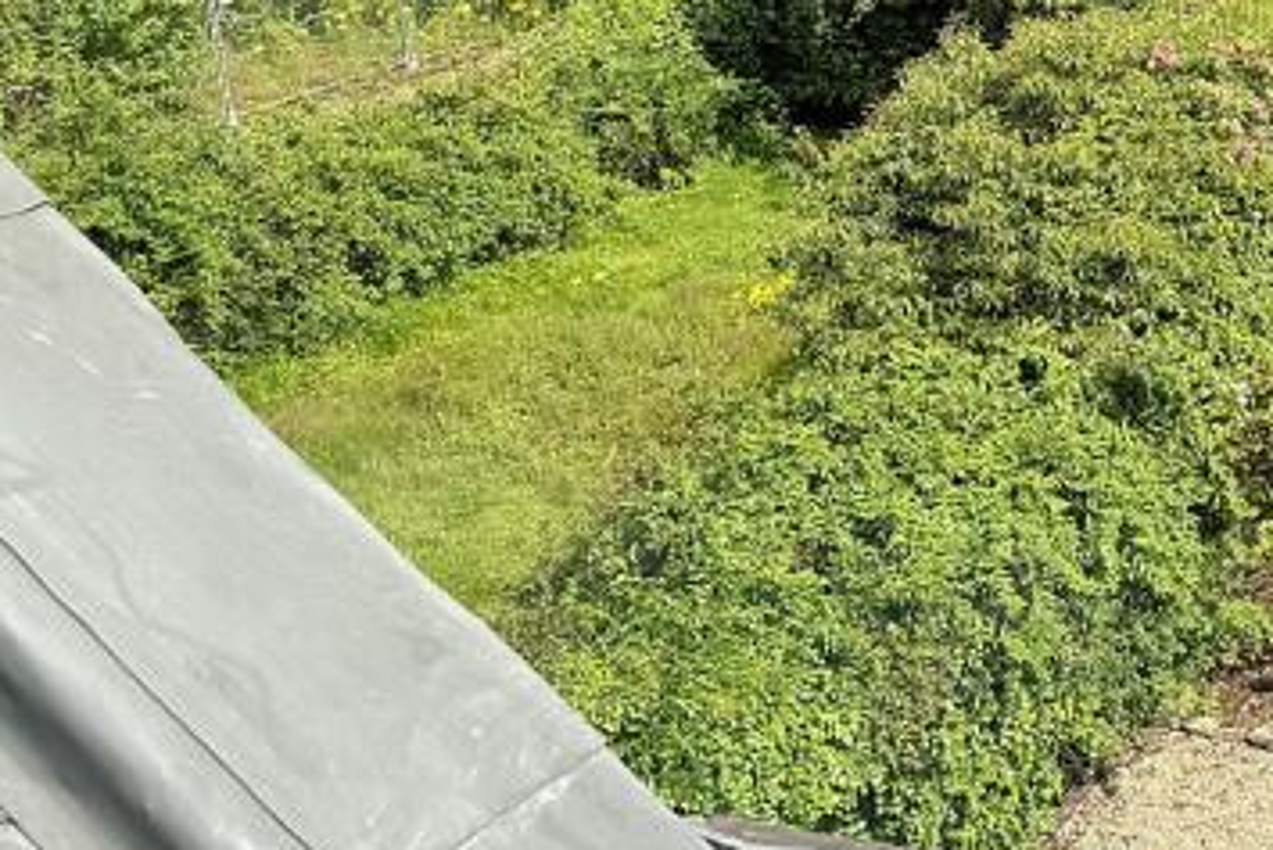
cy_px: 201
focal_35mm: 72
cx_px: 1596
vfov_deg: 18.8
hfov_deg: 24.8
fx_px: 2547
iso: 80
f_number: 1.8
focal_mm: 6.8
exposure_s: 1/2331
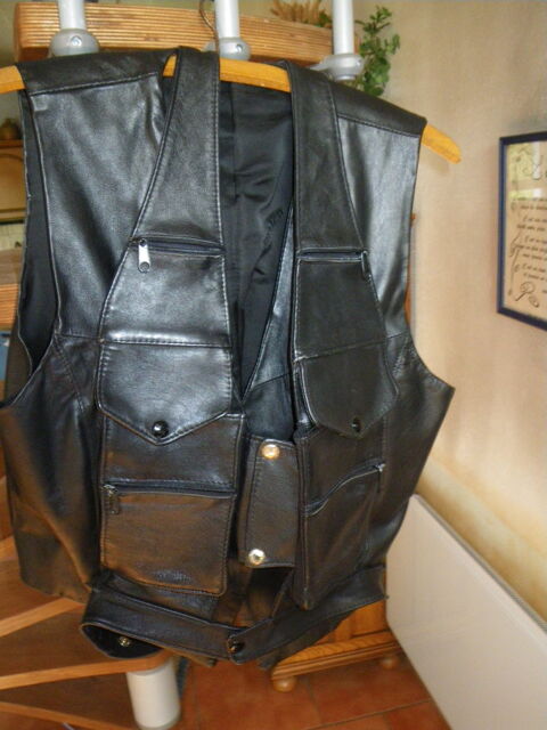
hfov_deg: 49.7
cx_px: 274
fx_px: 590
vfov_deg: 63.4
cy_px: 365
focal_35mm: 28
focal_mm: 5
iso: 400
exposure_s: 1/50
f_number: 4.2
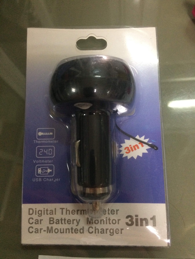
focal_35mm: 29
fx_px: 218
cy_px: 130
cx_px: 98
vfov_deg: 61.7
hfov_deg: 48.2
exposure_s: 1/25
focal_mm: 4.15
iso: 250
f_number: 2.2
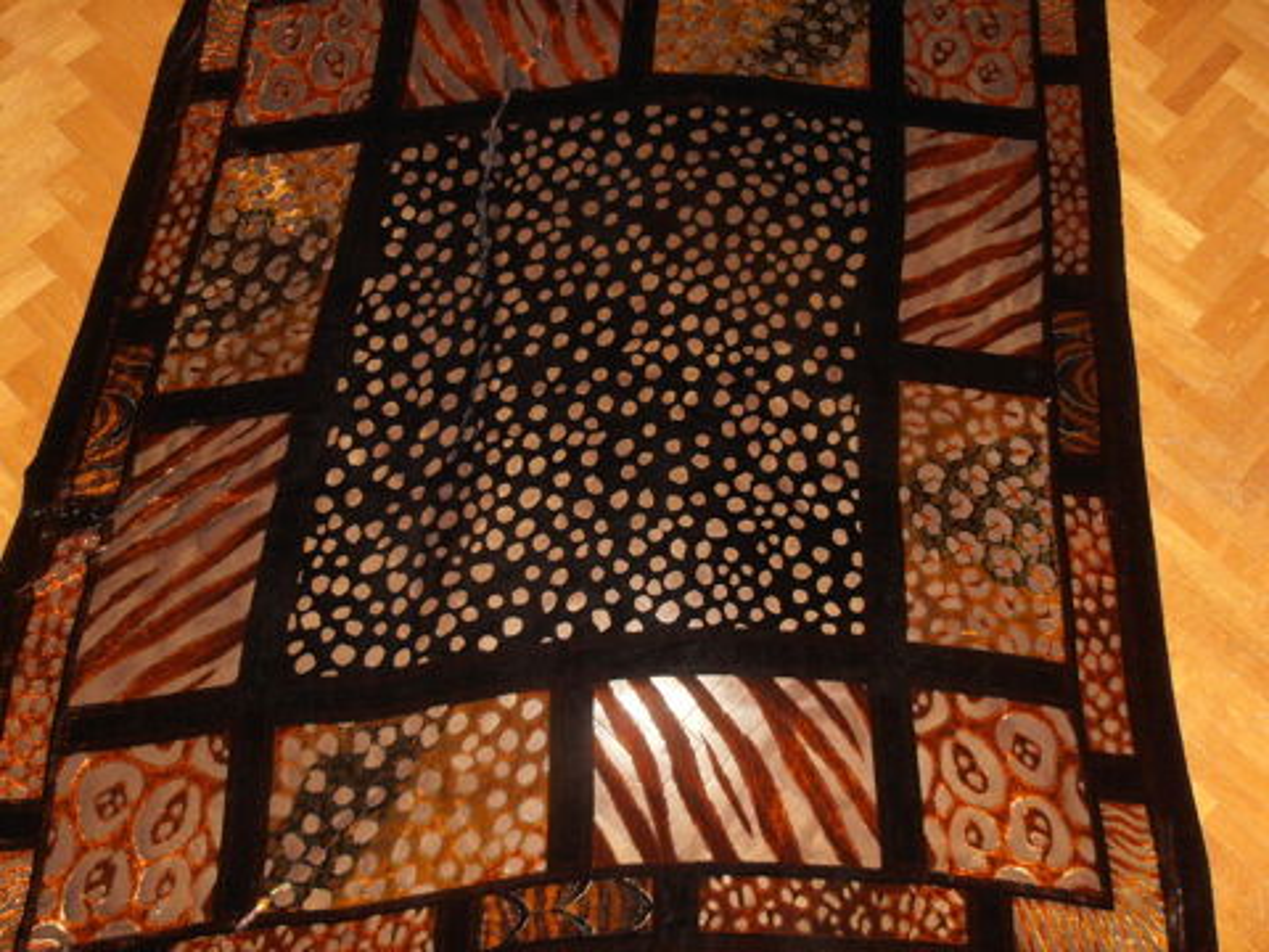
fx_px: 880
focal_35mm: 24
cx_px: 634
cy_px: 476
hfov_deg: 71.6
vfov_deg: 56.8
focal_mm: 4.2
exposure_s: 1/30
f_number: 3
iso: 125
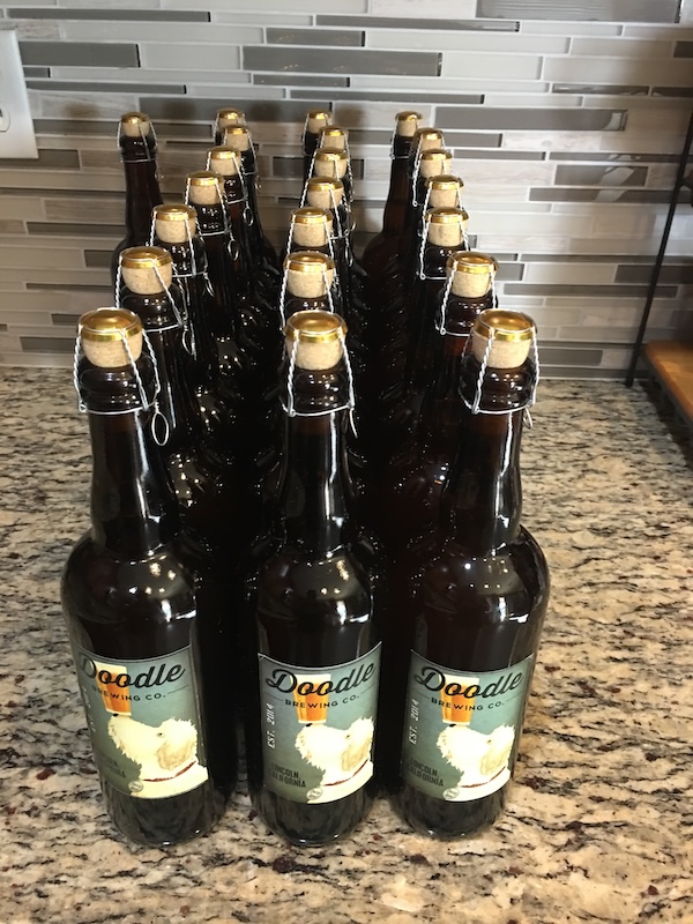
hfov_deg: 48.2
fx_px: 774
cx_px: 346
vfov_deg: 61.7
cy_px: 462
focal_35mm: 29
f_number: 2.2
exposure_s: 1/10
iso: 80
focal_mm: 4.15
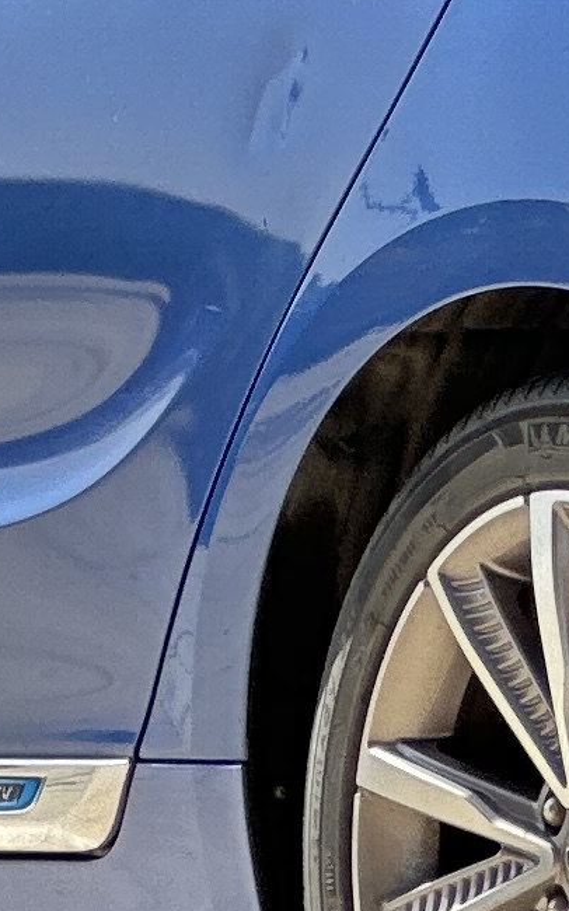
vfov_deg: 4.1
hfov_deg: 2.6
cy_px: -464
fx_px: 12560
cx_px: 832
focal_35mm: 506
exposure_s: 1/292
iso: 25
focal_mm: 9
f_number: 2.8
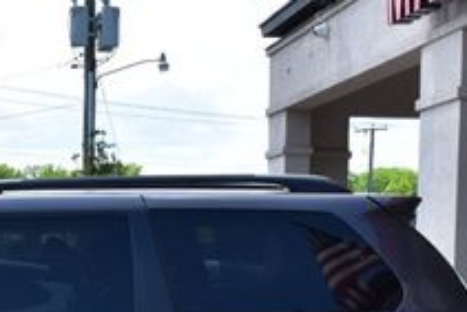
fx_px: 1415
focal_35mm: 109
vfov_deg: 12.3
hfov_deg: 18.0
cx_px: -64
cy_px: 365
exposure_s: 1/400
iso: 400
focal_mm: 24
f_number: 11
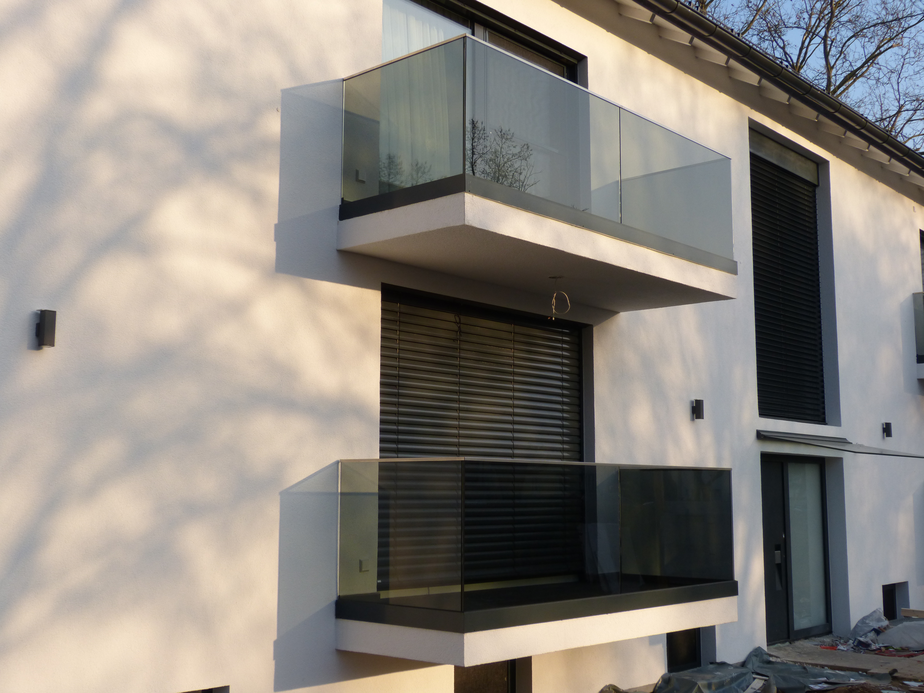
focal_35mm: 41
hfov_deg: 45.8
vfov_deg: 35.1
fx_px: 1094
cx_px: 462
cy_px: 346
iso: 100
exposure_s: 1/400
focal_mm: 7.3
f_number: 4
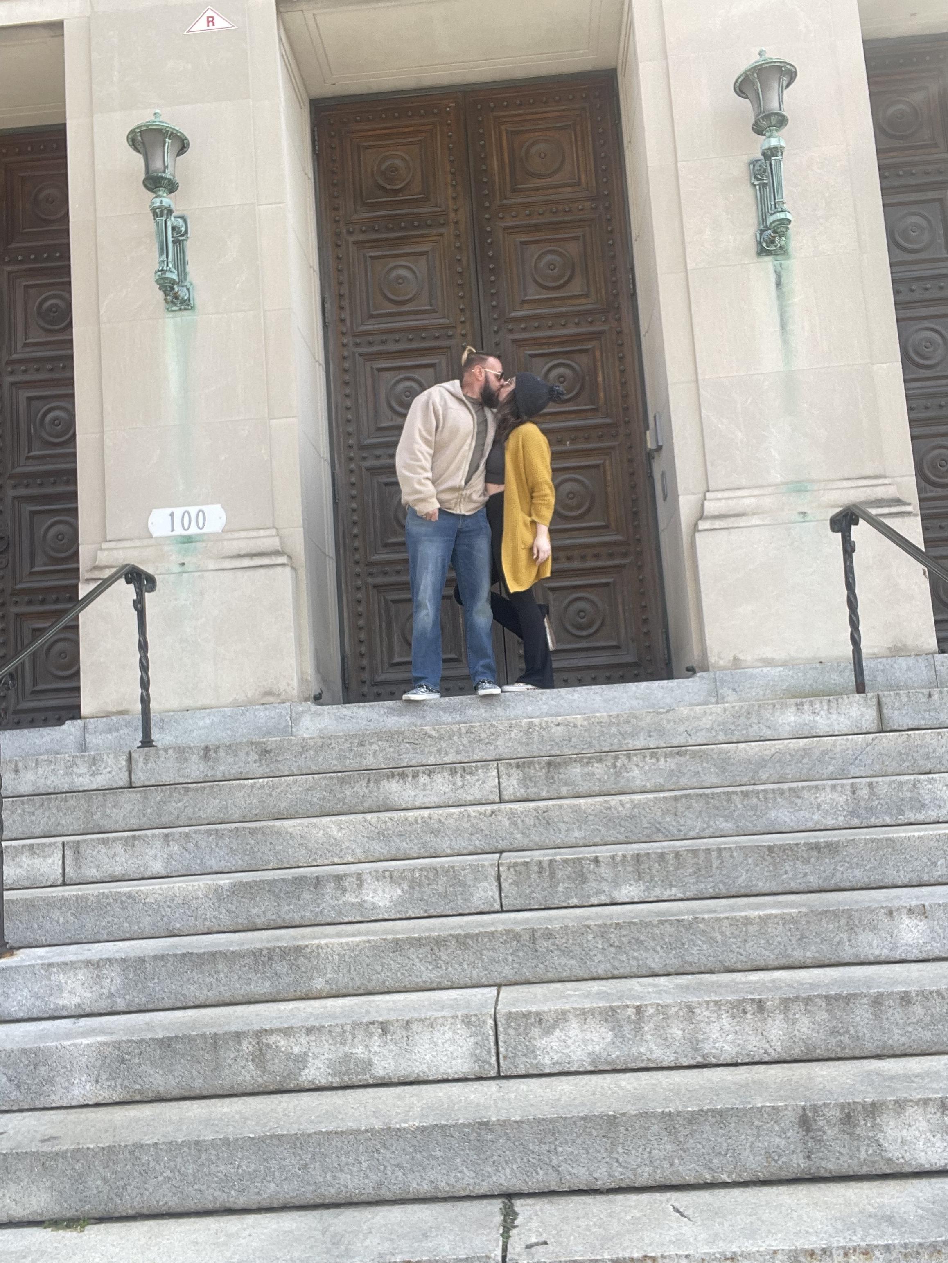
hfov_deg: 46.8
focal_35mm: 30
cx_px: 474
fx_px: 1095
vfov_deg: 60.0
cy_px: 632
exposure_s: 1/194
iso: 25
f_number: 2.2
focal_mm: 2.71
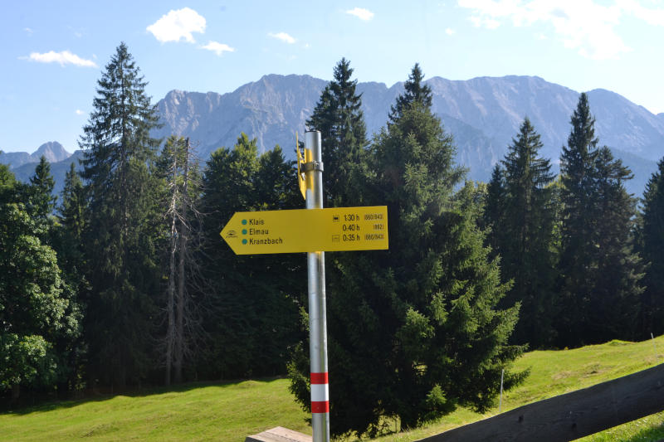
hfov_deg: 45.0
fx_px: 802
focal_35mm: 44
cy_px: 221
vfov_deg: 30.8
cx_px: 332
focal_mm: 29
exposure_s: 1/40
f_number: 14
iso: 100
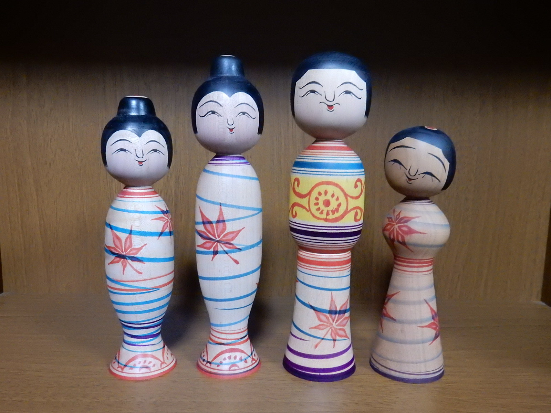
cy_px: 206
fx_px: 478
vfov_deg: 46.8
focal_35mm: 30
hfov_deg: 60.0
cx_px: 276
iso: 1400
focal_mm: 5.4
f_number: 4
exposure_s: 1/30
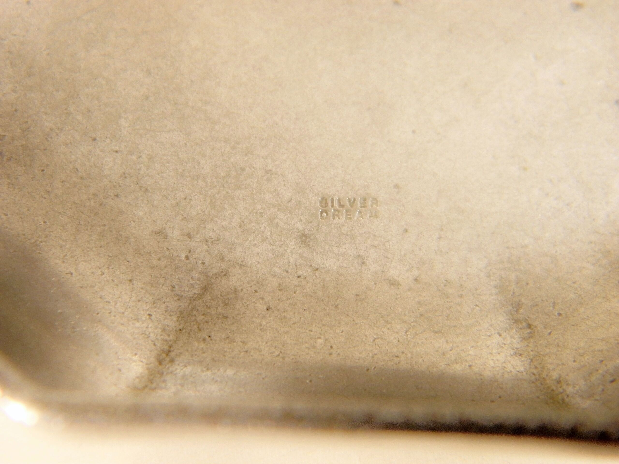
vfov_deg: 18.4
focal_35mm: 80
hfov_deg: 24.4
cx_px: 310
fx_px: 1431
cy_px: 232
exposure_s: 1/13
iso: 200
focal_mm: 14.3
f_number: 4.4
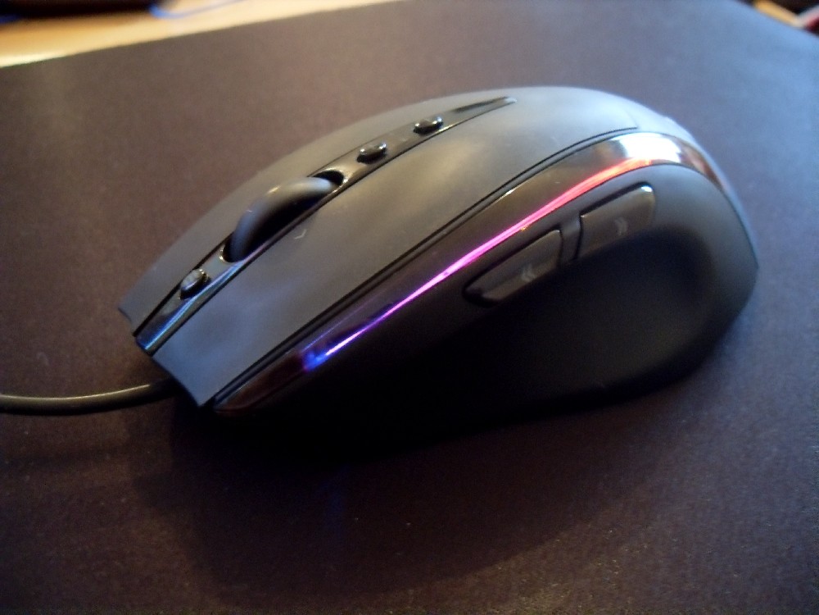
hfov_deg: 54.0
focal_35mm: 34
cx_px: 410
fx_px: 804
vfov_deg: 41.8
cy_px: 308
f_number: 2.8
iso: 200
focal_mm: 6.3
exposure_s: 1
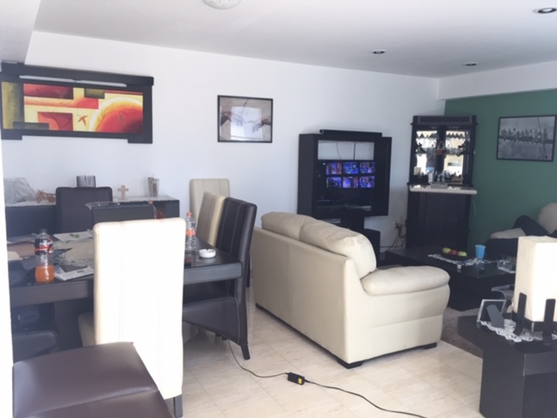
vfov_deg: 48.2
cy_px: 209
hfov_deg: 61.7
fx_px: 467
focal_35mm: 29
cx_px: 278
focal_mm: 4.15
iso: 32
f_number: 2.2
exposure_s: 1/30
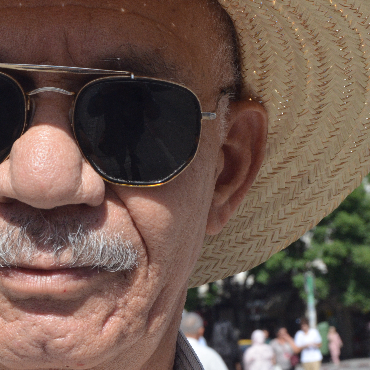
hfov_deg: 17.5
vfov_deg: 17.6
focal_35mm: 99
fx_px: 1197
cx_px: 111
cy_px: 177
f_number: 14
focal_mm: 42
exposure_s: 1/800
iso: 1000
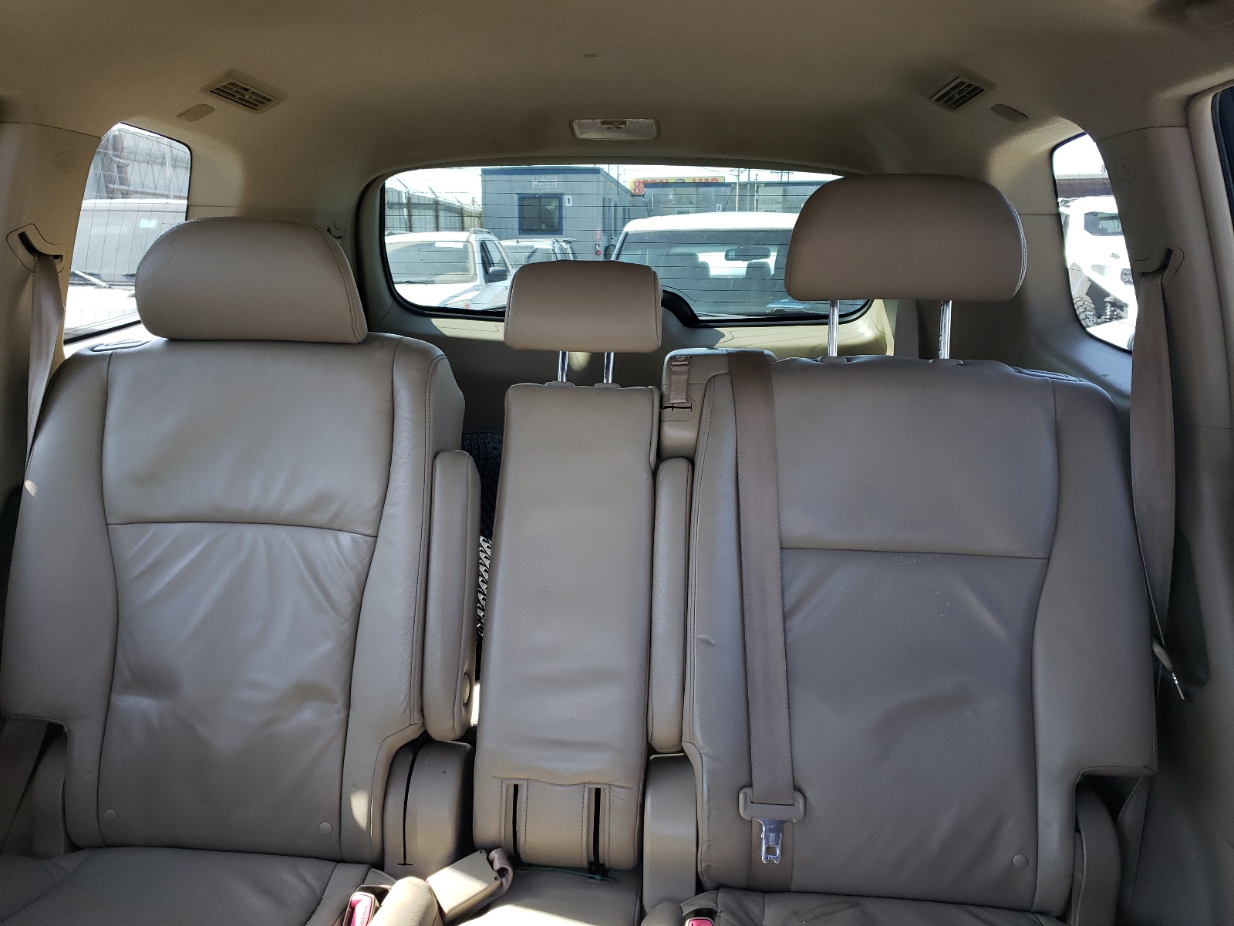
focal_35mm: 26
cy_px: 463
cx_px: 617
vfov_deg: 53.1
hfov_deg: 67.3
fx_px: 927
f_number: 1.5
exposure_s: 1/120
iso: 72
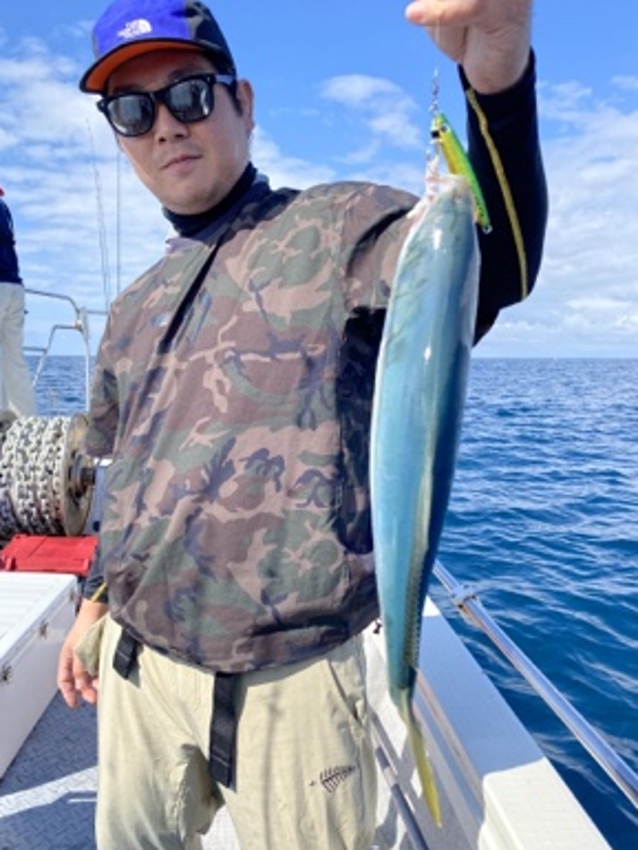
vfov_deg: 65.3
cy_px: 431
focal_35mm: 27
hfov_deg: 51.4
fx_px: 663
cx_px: 325
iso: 32
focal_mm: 4.25
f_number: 1.8
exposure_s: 1/2141
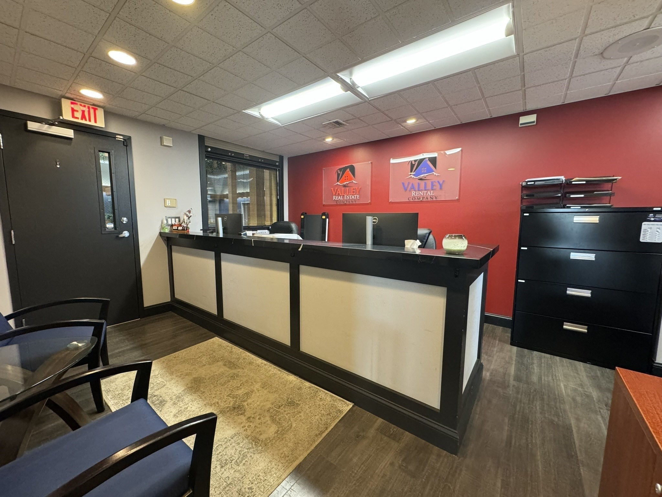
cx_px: 331
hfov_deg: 102.1
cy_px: 248
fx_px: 268
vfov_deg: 85.7
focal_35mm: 14
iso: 320
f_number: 2.2
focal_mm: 2.22
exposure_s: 1/60
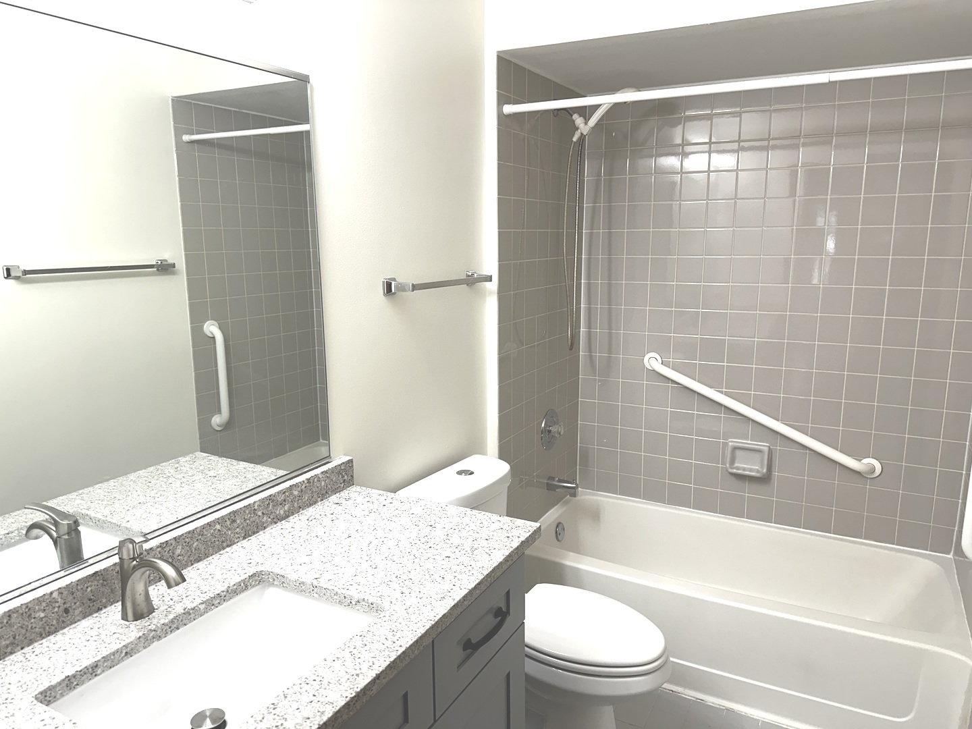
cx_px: 486
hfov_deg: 71.6
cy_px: 364
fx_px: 674
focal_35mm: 24
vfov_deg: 56.8
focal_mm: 6.86
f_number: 1.78
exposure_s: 1/120
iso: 125
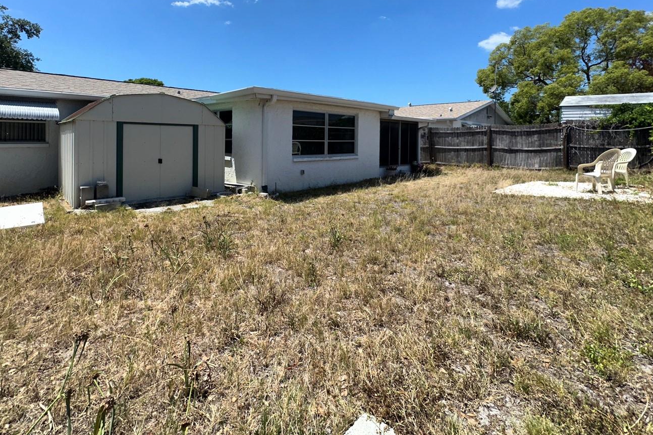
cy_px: 142
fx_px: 327
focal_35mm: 18
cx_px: 299
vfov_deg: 65.4
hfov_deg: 89.8
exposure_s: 1/2212
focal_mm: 2.22
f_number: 2.2
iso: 50
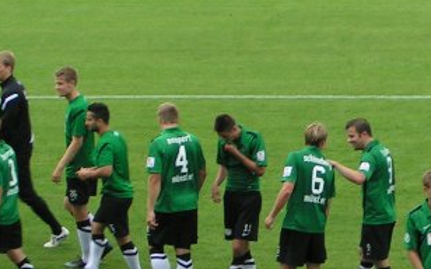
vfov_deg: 7.3
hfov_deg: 11.7
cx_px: 355
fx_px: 2101
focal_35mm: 179
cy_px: 149
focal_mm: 10
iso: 50
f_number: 3.5
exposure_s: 1/100
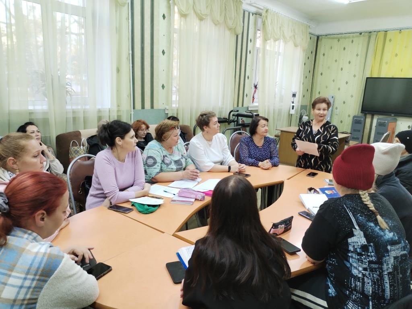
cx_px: 206
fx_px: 345
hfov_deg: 61.7
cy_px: 154
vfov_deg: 48.2
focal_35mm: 29
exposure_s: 1/33.3
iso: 336
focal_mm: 4.75
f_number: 1.8
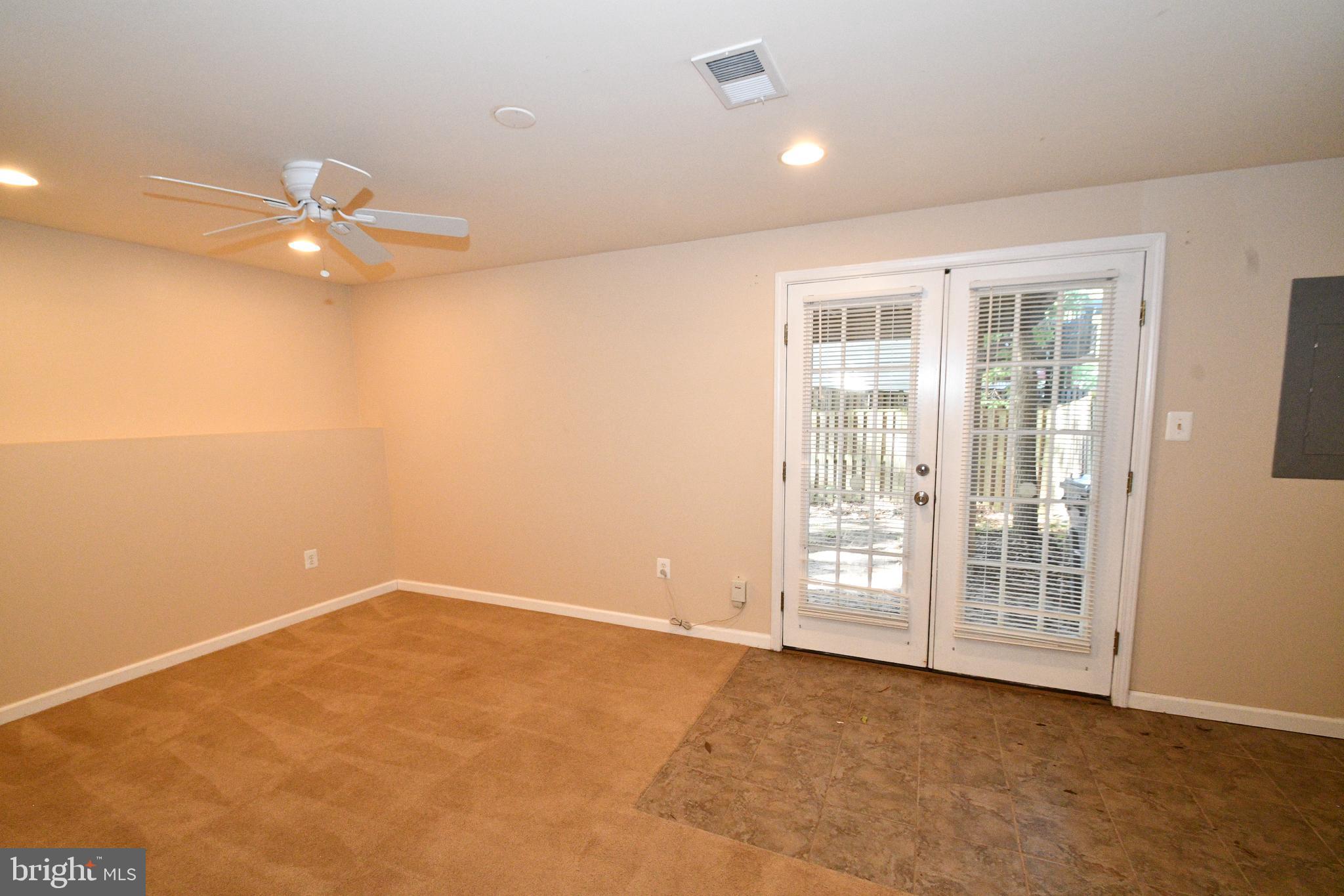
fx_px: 560
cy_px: 448
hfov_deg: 100.4
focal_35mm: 15
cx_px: 672
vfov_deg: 77.3
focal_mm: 10
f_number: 10
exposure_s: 1/80
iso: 4000
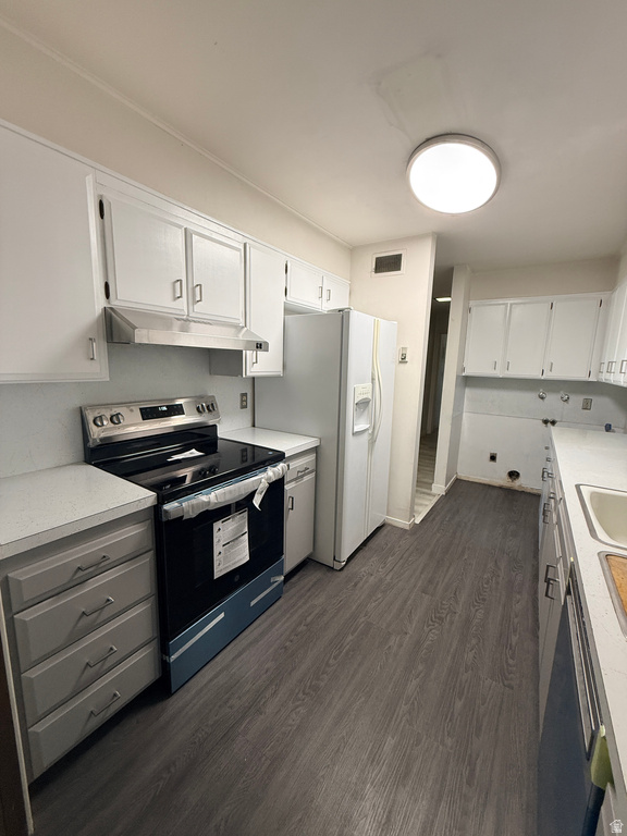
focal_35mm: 14
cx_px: 314
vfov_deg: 102.1
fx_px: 338
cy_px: 418
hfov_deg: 85.7
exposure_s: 1/120
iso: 200
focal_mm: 2.22
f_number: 2.2
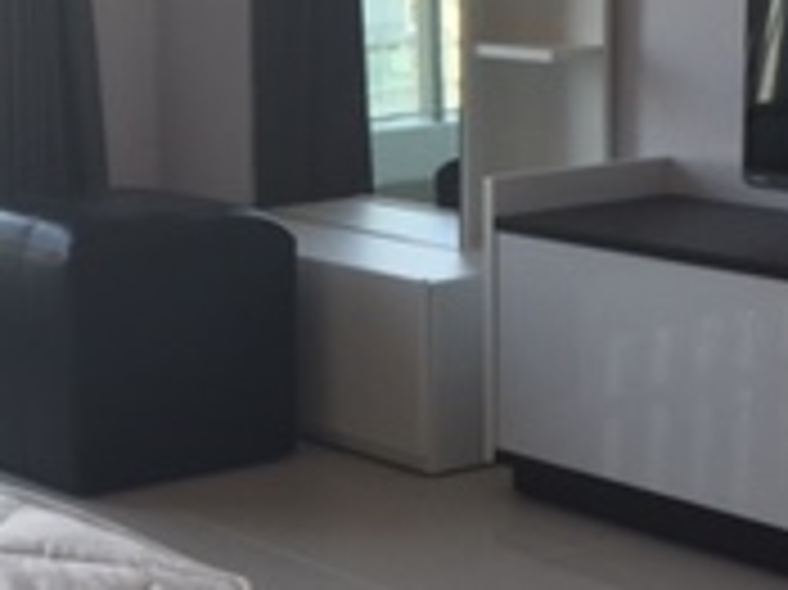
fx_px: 2411
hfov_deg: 18.2
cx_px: 63
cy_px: 131
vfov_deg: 13.9
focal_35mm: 106
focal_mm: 4.15
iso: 32
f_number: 2.2
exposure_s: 1/128
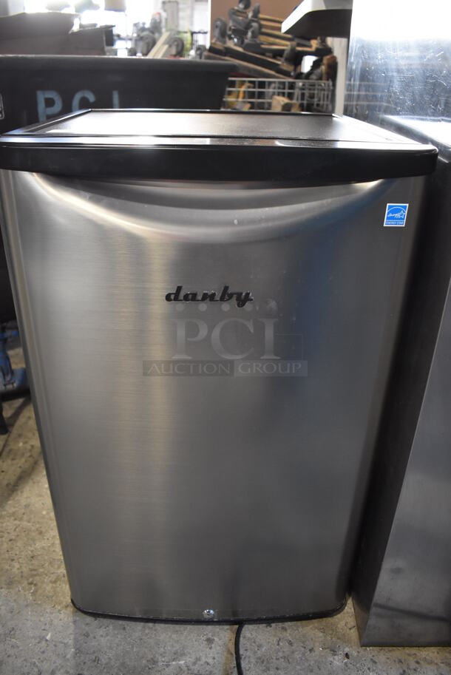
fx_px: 507
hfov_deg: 48.0
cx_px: 226
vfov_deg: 67.3
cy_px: 338
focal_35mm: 27
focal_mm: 18
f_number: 3.5
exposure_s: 1/125
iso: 2200
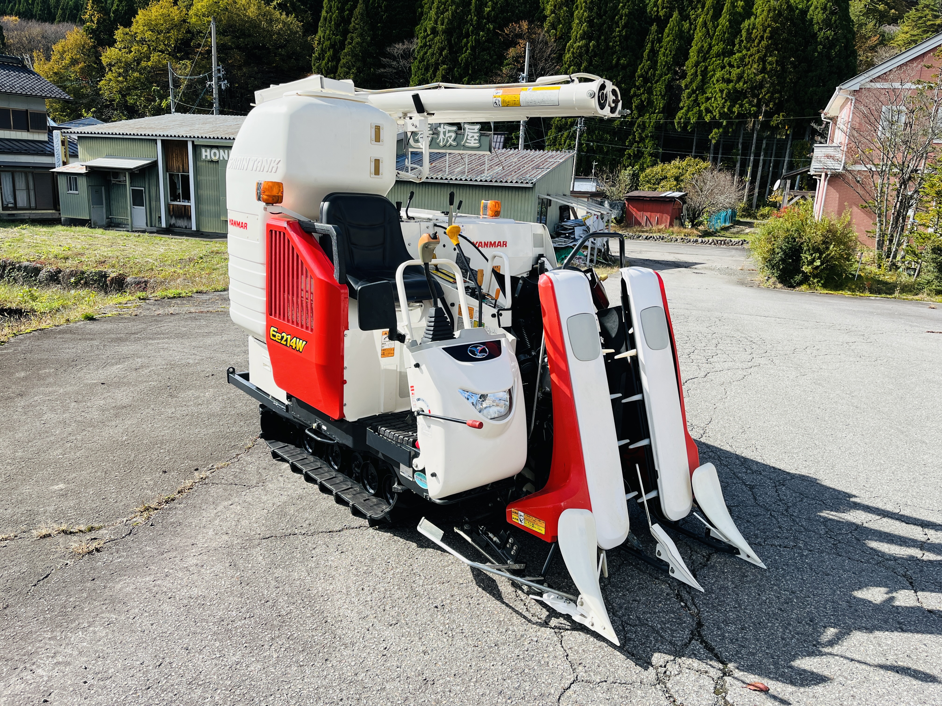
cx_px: 471
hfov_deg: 67.3
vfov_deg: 53.1
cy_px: 353
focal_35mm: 26
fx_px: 708
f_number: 1.6
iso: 50
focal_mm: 5.1
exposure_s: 1/2309
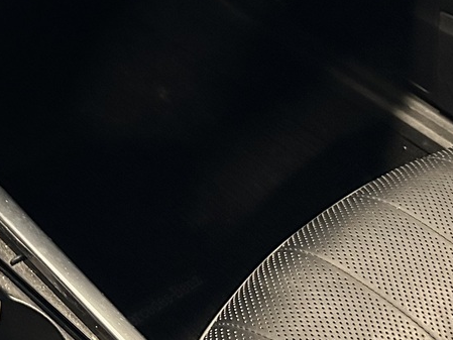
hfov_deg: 21.6
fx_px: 1008
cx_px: -206
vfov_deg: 17.0
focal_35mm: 77
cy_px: -196
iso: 800
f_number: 1.78
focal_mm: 6.86
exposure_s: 1/50
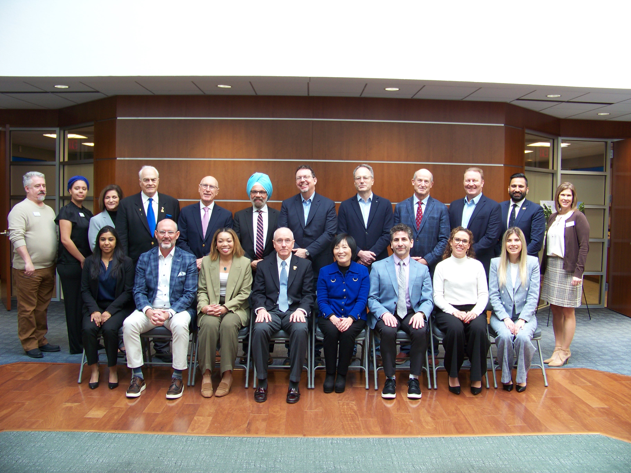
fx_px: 602
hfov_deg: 55.4
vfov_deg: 42.9
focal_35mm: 33
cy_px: 236
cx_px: 316
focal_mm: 5.85
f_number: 2.8
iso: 80
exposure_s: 1/30
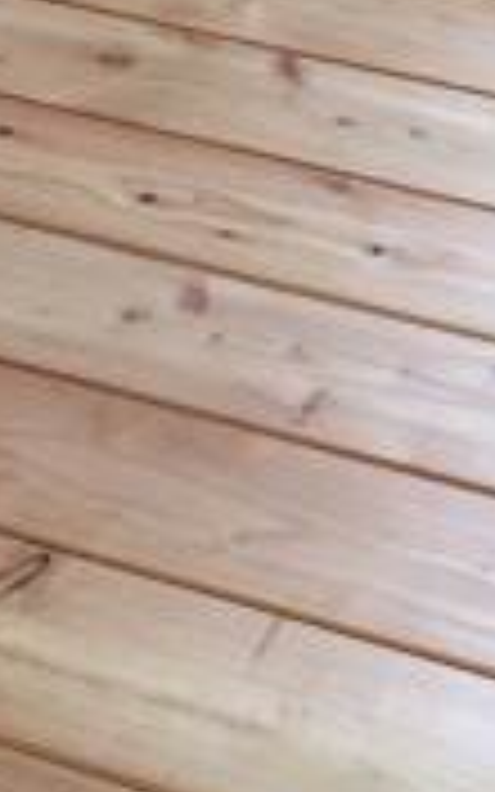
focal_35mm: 112
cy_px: 45
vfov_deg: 18.2
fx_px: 2417
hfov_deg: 11.7
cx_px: 374
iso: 64
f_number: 2.2
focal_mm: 4.15
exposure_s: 1/17
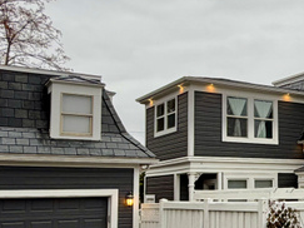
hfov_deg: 29.8
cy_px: 142
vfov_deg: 24.7
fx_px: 518
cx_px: 325
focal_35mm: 59
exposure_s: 1/227
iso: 40
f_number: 2.2
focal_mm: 2.22
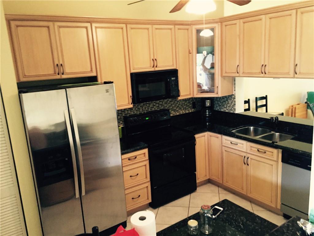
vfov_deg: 48.2
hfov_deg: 61.7
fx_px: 263
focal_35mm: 29
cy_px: 118
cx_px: 157
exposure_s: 1/24
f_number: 2.2
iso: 250
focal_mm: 4.15
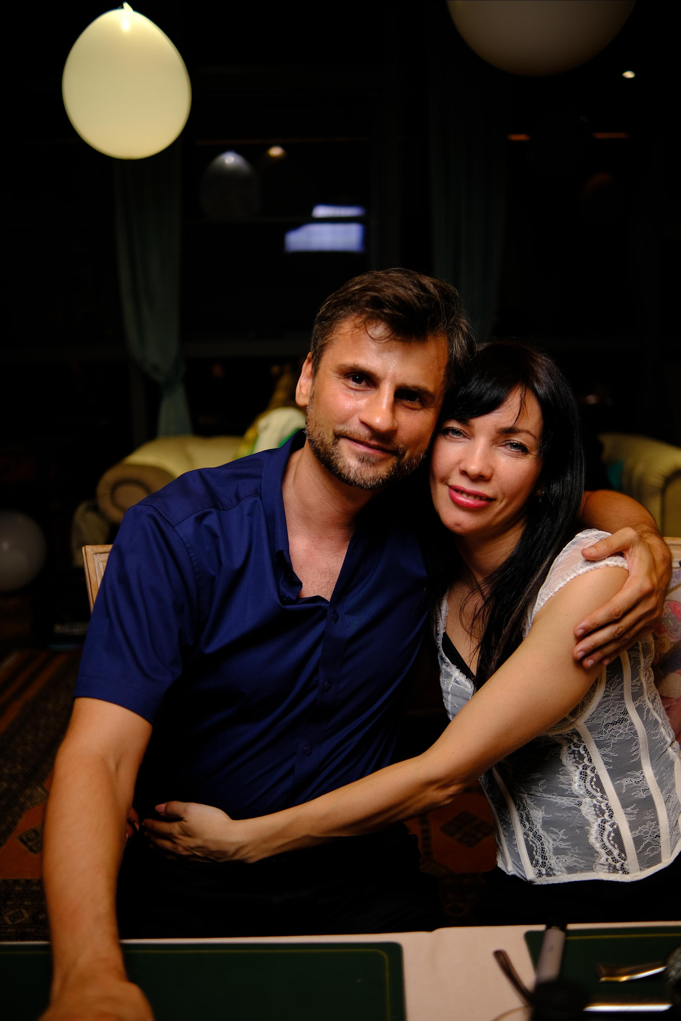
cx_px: 340
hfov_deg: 37.9
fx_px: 993
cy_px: 510
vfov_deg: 54.4
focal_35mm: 35
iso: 160
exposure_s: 1/60
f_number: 1.6
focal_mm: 23
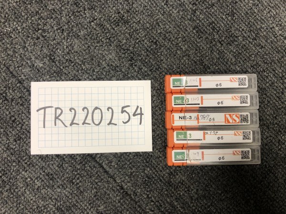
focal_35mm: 28
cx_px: 143
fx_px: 231
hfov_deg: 63.4
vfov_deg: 49.7
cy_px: 107
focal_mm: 4
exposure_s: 1/17
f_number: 1.8
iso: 40
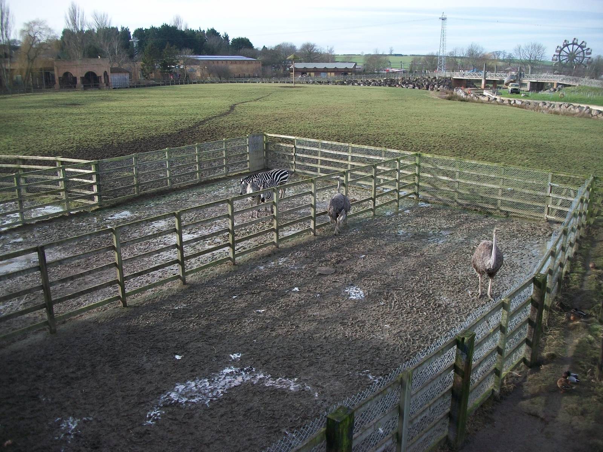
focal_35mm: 32
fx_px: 557
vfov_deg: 44.2
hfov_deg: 56.8
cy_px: 226
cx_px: 302
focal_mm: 5.7
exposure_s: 1/500
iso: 84
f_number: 2.9
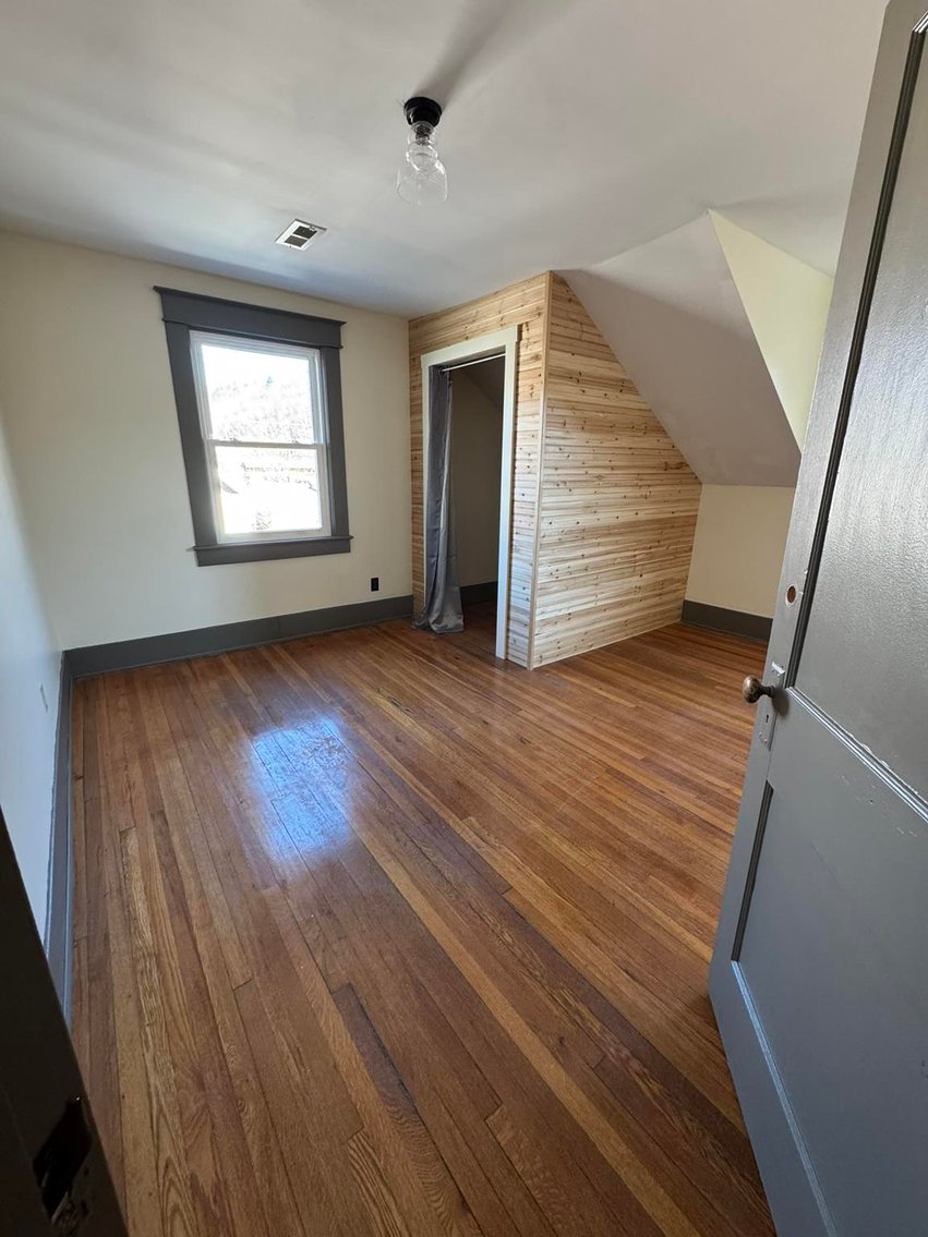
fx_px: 501
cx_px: 464
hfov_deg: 85.7
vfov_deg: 102.1
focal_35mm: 14
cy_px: 618
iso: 320
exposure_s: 1/60
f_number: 2.2
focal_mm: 2.22
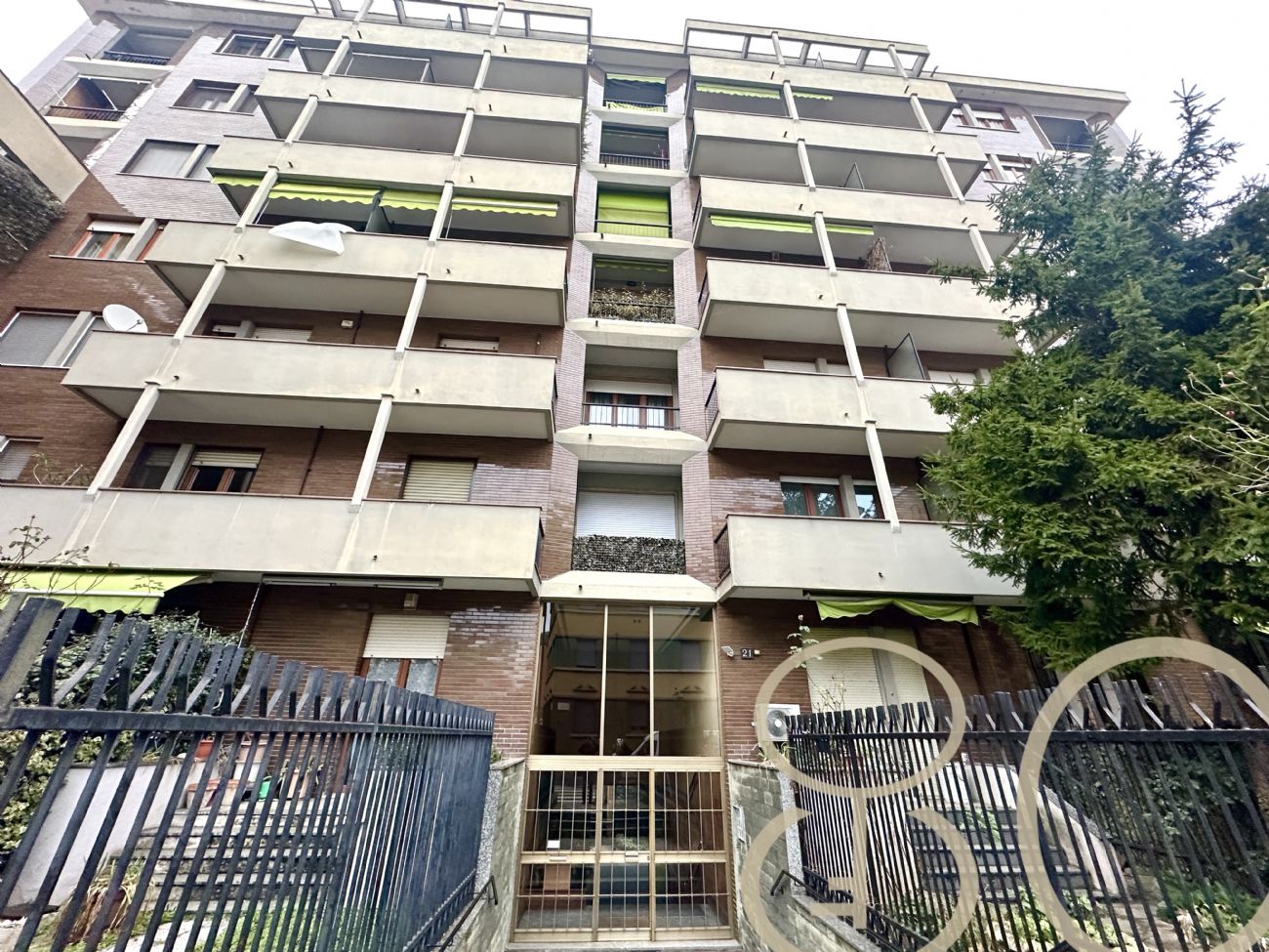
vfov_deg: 85.7
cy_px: 476
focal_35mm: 14
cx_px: 634
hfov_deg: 102.1
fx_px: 513
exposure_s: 1/99
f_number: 2.2
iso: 320
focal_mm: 2.22
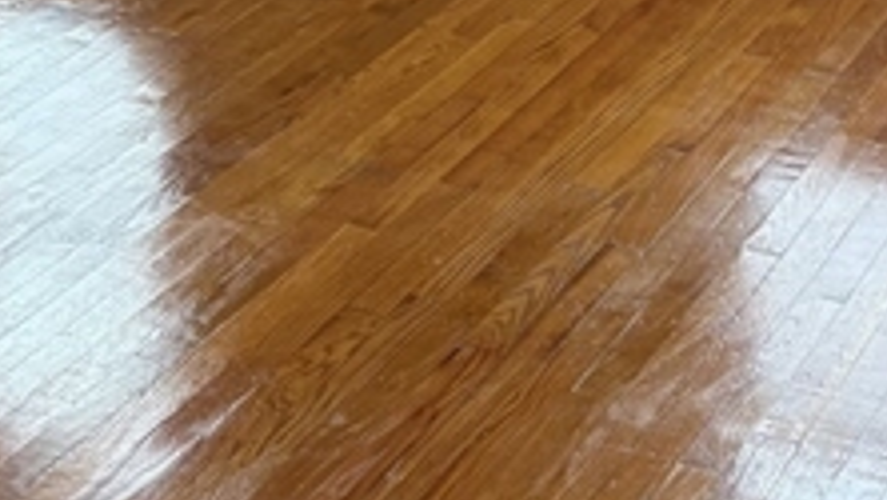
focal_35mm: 98
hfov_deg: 21.7
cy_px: -520
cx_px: 535
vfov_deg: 11.1
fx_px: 2305
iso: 100
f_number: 1.6
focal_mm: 5.96
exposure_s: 1/241
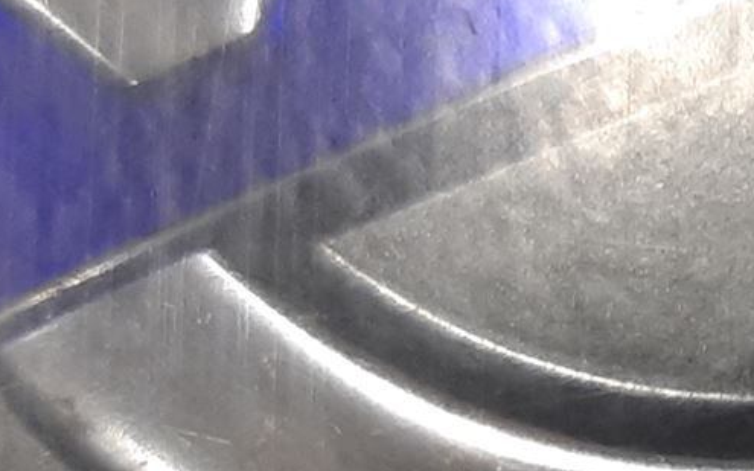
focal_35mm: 114
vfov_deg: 11.5
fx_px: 2342
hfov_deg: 16.2
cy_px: 256
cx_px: 1232
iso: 64
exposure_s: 1/50
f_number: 1.7
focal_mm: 3.93
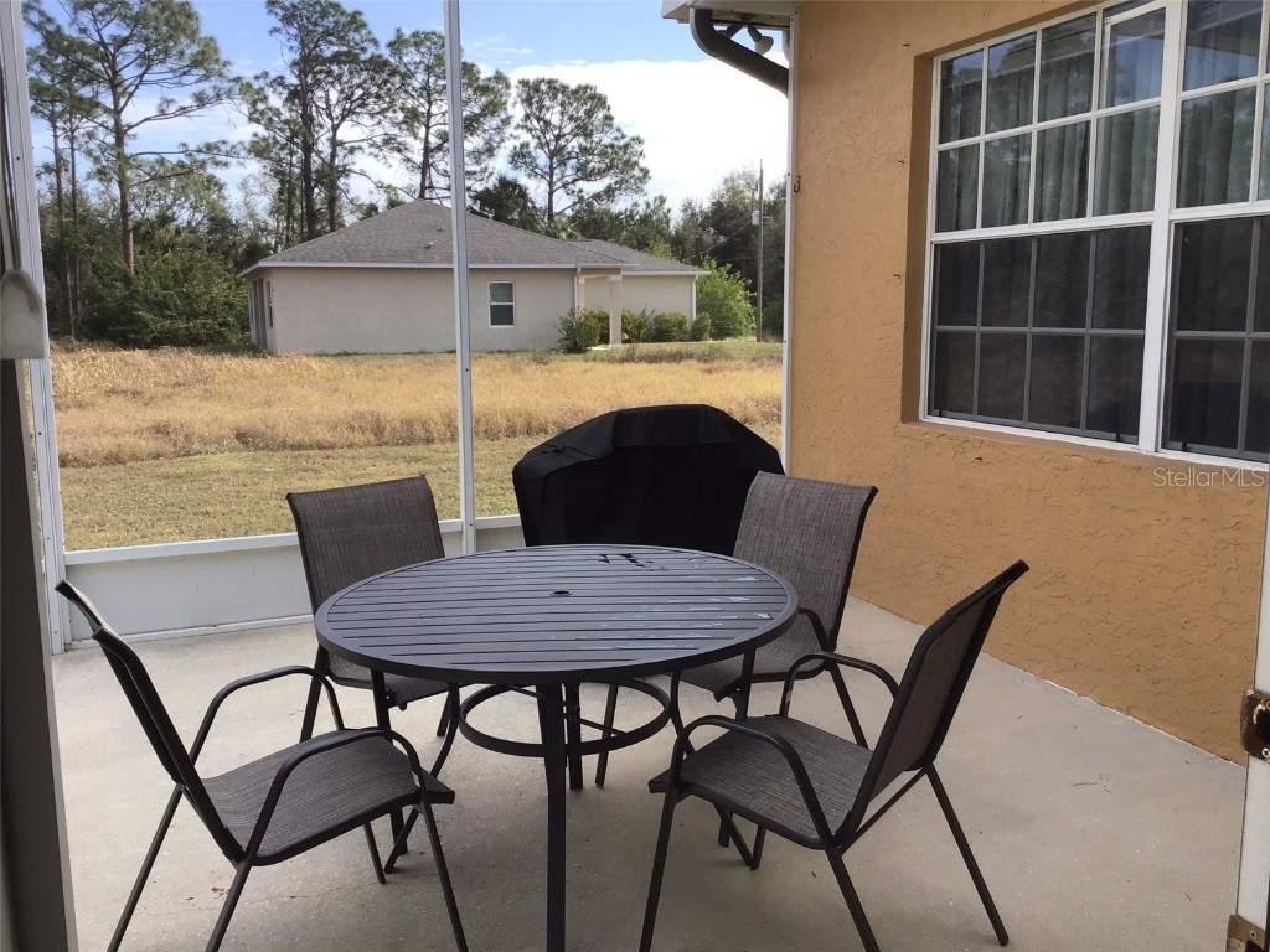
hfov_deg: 58.4
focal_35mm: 31
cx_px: 635
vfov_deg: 45.4
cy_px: 476
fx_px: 1137
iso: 25
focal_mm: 3.3
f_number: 2.4
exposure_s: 1/399
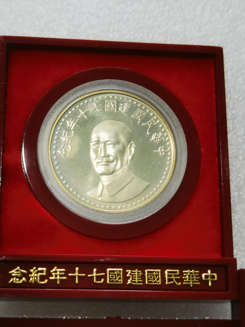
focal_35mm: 63
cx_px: 122
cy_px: 164
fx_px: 595
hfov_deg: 23.3
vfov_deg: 30.7
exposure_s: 1/100
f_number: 1.9
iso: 80
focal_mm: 6.67
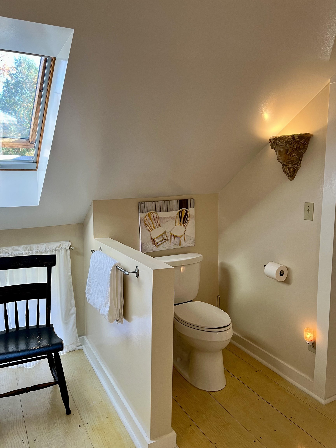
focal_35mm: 26
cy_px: 224
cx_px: 168
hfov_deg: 53.1
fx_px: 336
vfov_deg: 67.3
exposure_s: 1/60
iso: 100
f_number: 1.6
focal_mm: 5.1
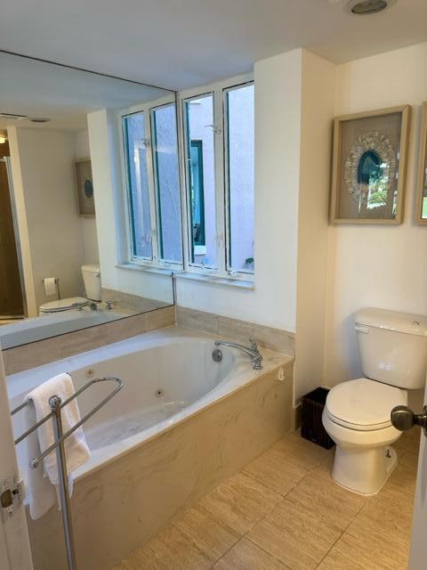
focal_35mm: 24
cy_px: 285
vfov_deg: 71.6
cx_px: 214
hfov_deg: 56.8
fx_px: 395
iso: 64
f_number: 1.78
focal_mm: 6.86
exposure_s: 1/120
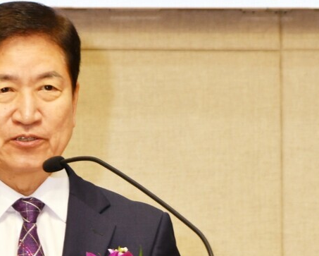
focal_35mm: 318
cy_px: 150
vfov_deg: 4.9
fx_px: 3004
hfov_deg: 6.1
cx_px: 21
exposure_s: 1/80
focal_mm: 80
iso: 250
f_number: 5.6
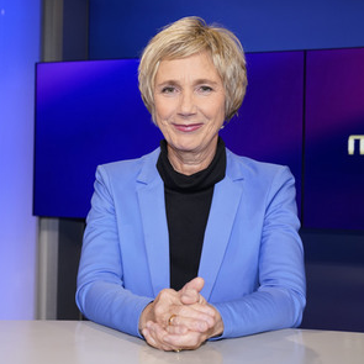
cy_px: 181
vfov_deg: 32.8
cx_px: 196
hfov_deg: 32.8
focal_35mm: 52
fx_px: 619
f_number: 5
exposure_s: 1/125
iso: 1600
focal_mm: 40
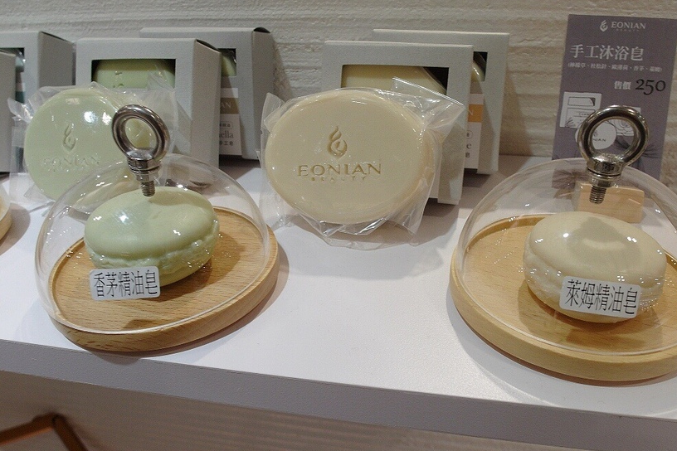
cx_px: 352
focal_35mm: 26
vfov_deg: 49.5
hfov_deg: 69.4
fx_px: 489
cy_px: 238
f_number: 2.8
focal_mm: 5.2
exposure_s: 1/90
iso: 80
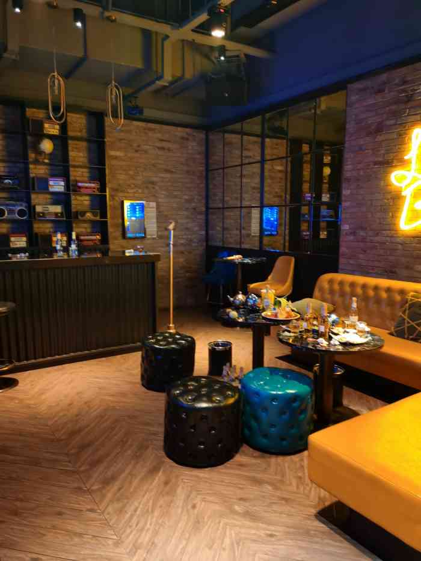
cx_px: 210
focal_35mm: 27
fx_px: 438
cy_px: 280
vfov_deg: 65.3
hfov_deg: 51.4
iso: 400
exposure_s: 1/33.3
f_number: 1.6
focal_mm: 5.56
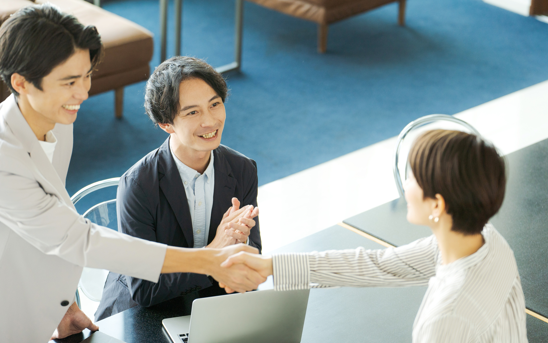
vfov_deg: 11.4
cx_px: 273
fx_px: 1718
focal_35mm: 115
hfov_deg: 18.1
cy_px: 183
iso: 500
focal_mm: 112
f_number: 3.5
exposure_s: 1/160
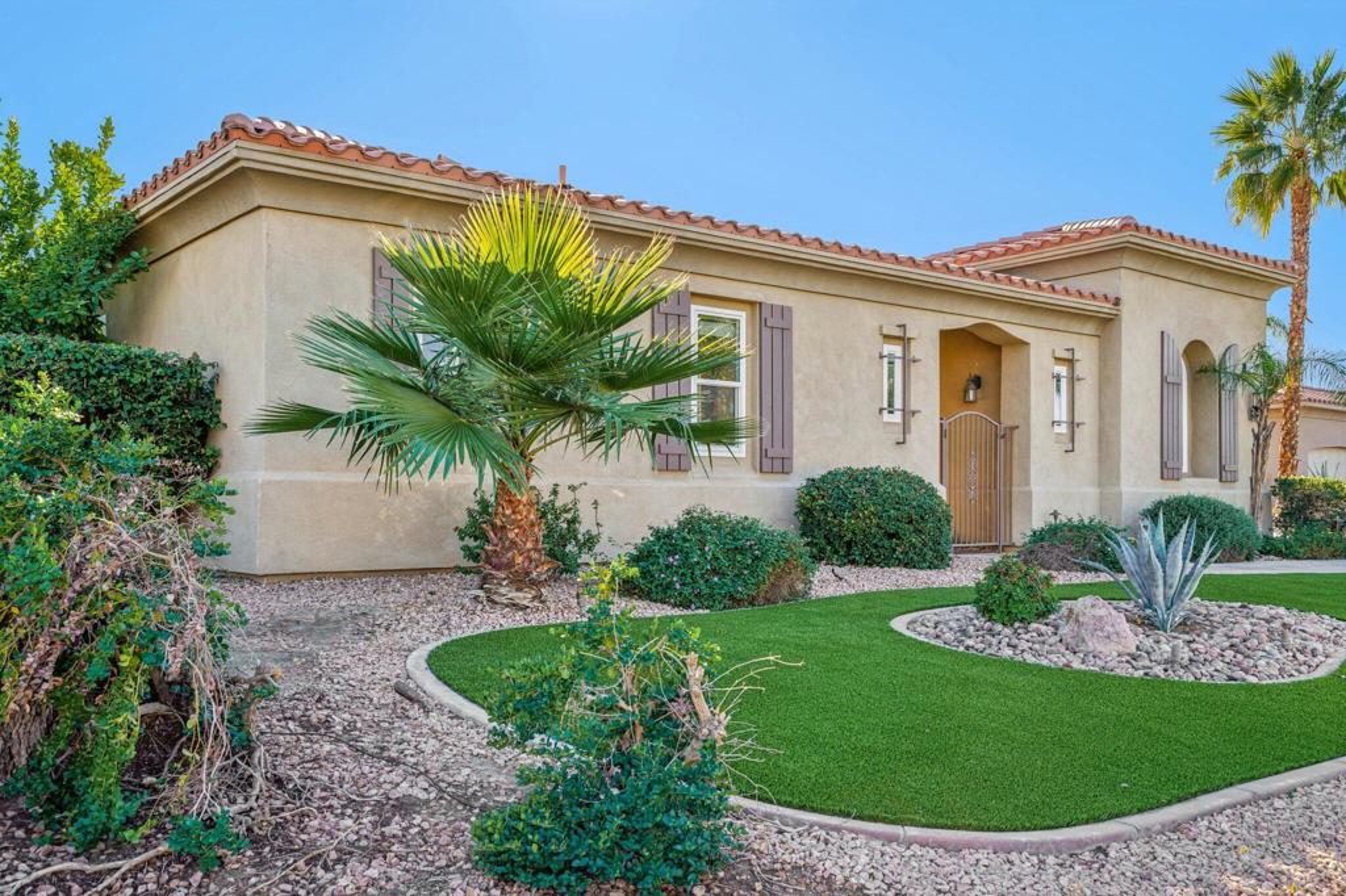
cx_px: 673
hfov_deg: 58.7
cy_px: 448
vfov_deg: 41.1
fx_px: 1196
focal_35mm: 32
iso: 100
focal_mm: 32
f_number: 8
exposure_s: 1/50
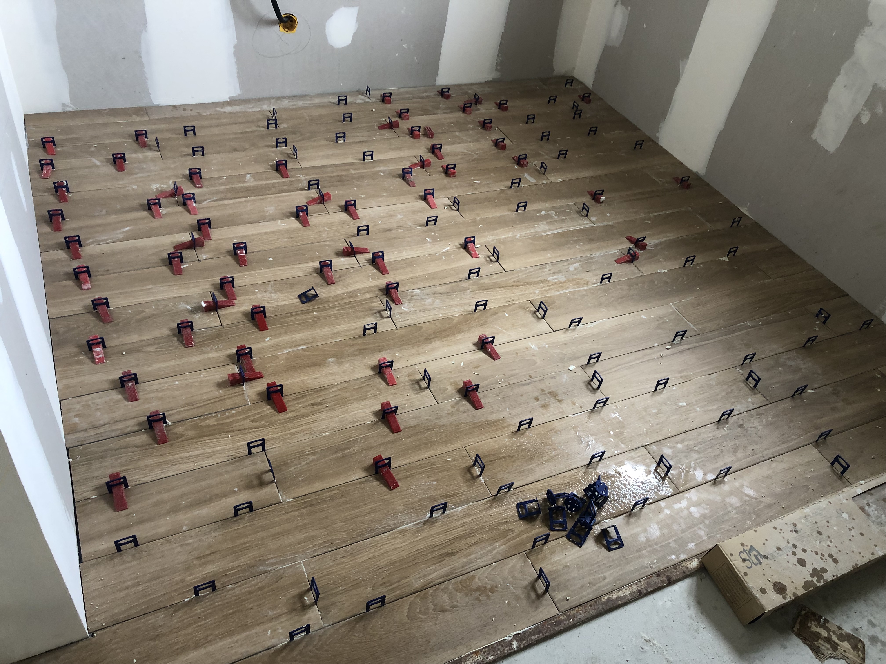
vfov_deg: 49.7
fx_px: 717
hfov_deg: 63.4
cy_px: 332
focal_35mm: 28
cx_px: 443
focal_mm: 4
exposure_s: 1/30
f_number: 1.8
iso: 40
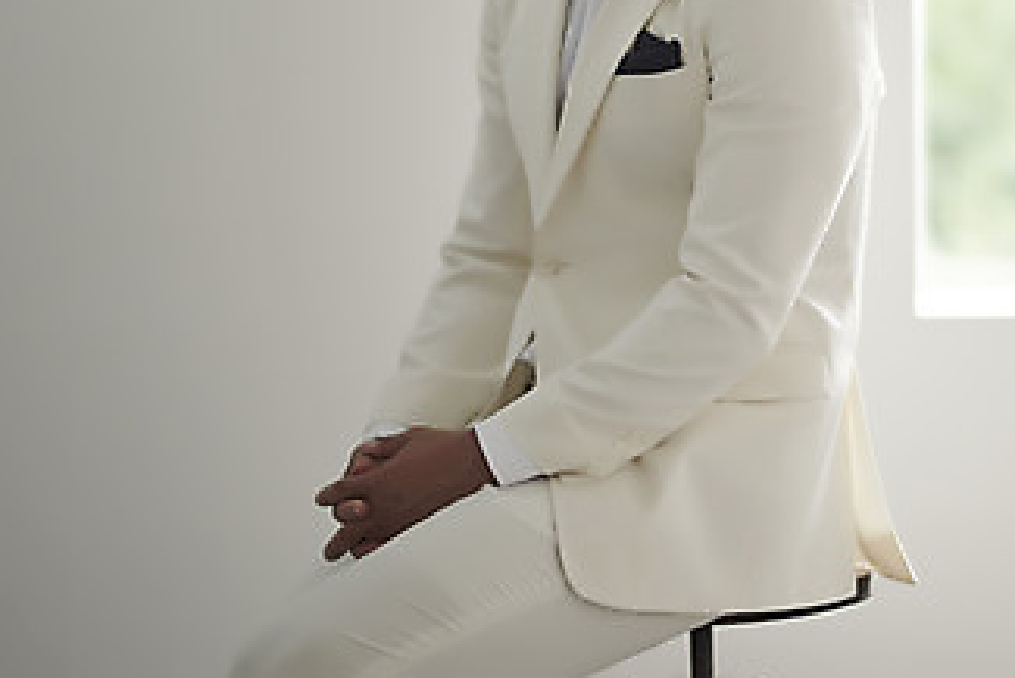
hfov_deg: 13.0
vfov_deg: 8.7
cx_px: 849
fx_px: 4428
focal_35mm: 157
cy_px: 56
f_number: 1.4
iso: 400
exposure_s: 1/1250
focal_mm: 85
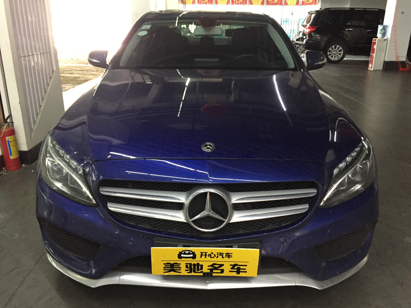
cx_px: 206
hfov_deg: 61.7
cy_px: 154
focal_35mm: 29
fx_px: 344
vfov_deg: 48.2
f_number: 2.2
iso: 250
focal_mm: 4.15
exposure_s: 1/25
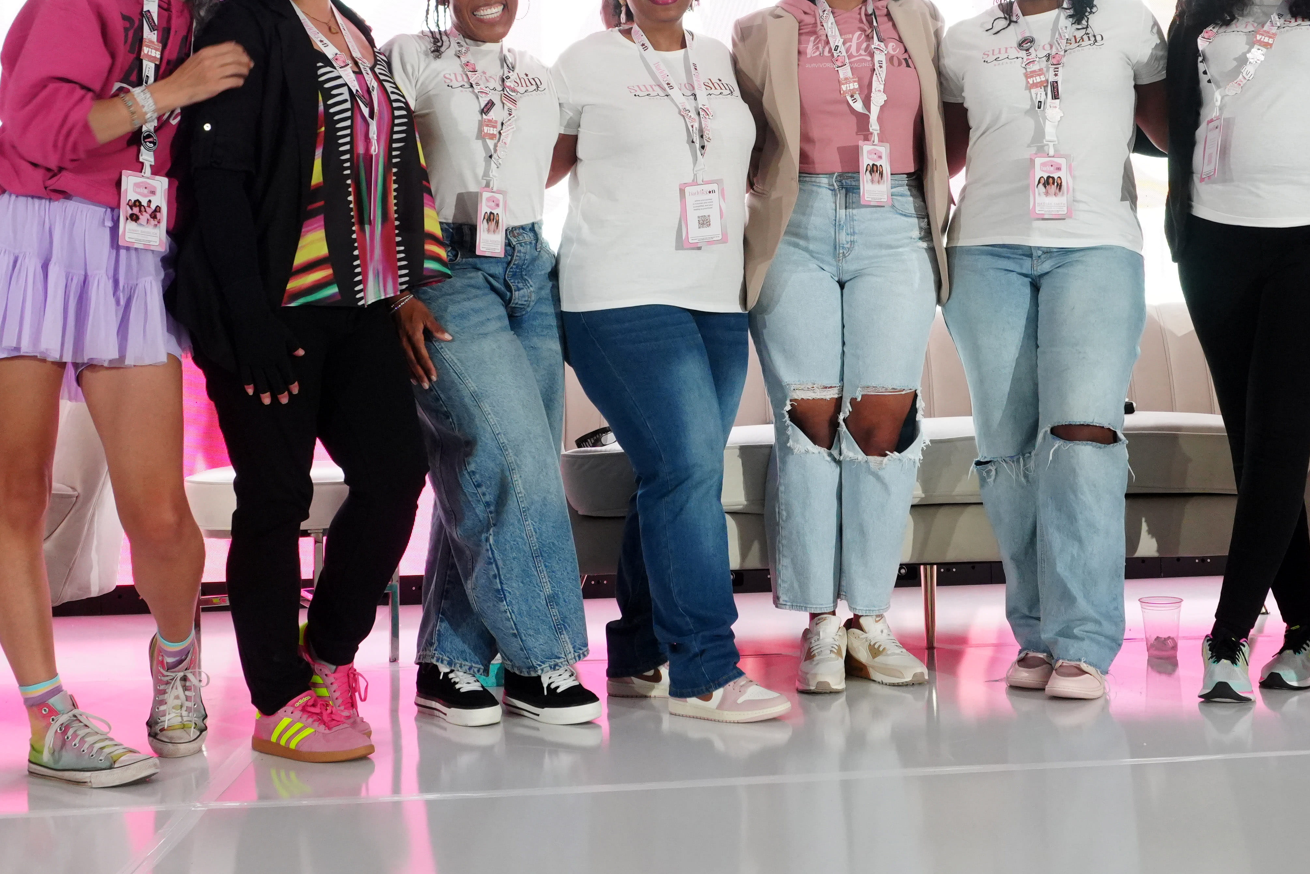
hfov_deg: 38.7
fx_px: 1856
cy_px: 205
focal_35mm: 51
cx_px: 792
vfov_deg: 26.1
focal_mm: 22
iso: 2000
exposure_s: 1/60
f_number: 6.3
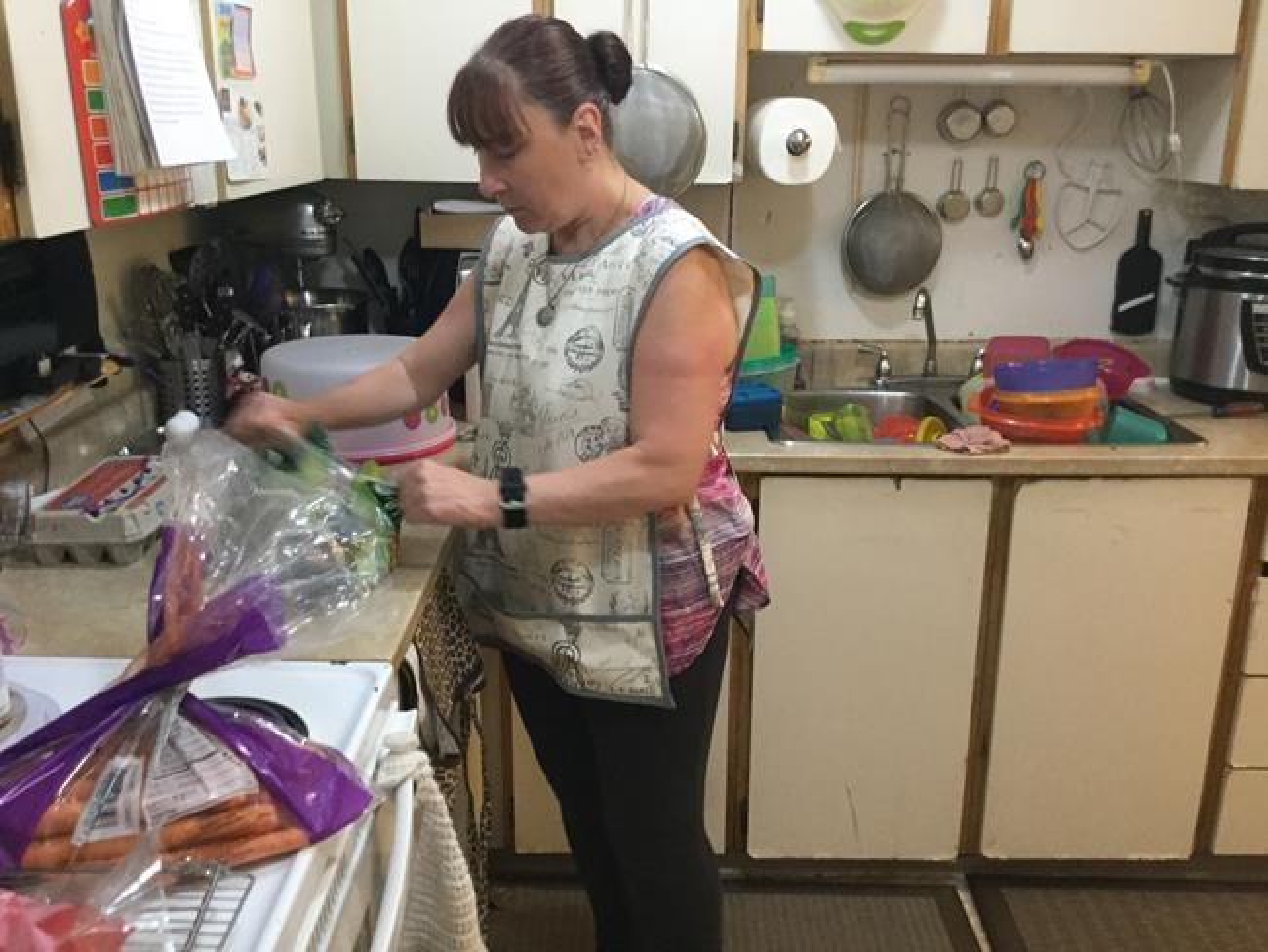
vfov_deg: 45.5
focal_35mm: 31
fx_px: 1136
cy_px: 476
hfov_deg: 58.3
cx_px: 634
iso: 200
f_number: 2.4
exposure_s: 1/20
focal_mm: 3.3
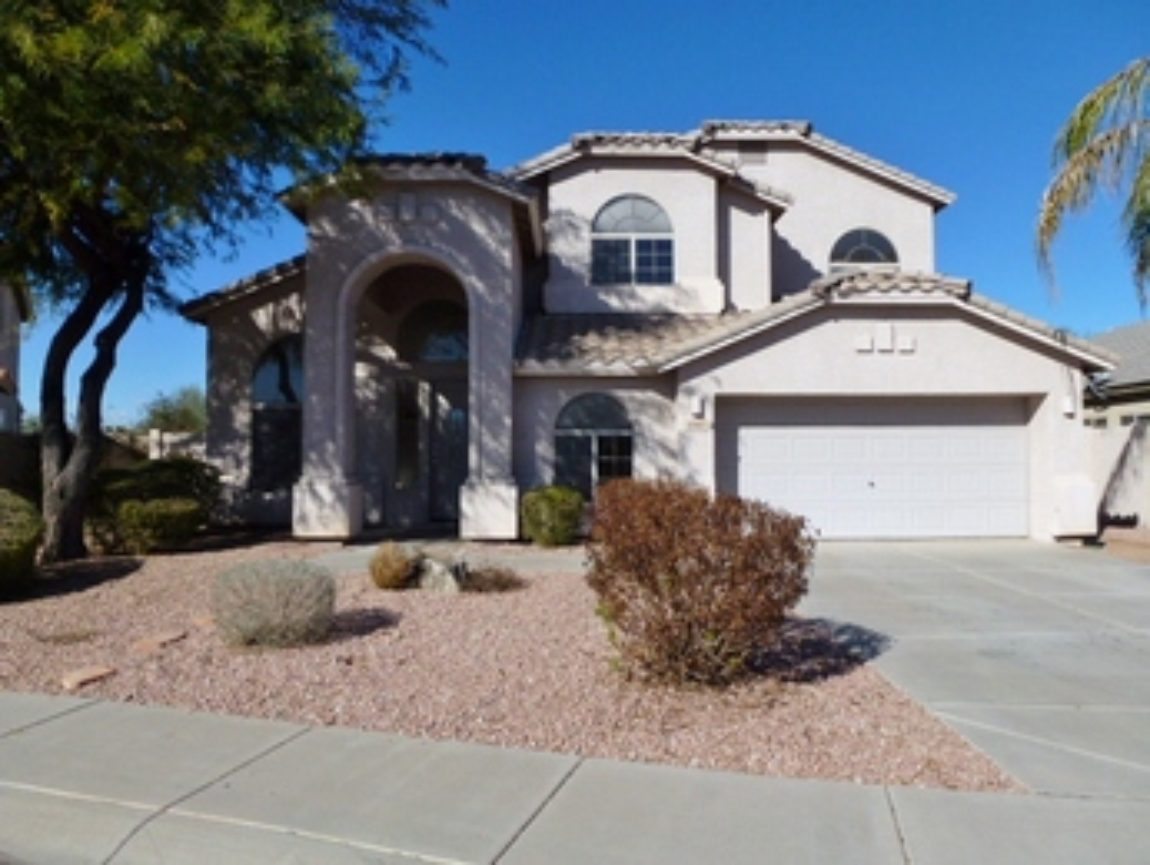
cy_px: 432
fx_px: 798
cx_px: 575
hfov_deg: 71.6
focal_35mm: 24
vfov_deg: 56.9
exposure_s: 1/1300
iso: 100
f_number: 4
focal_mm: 4.3
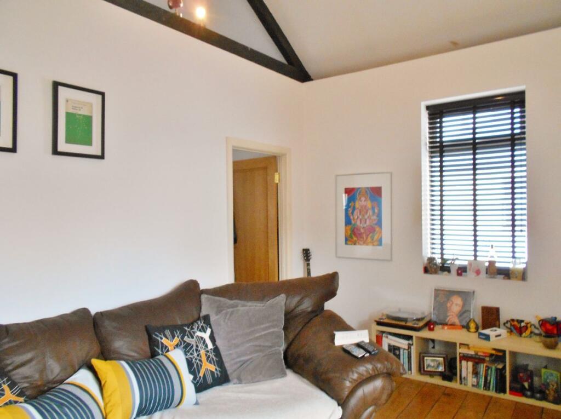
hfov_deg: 67.4
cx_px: 280
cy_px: 210
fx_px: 421
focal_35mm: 26
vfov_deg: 52.9
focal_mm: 4.6
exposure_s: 1/30
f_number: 3.2
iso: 320
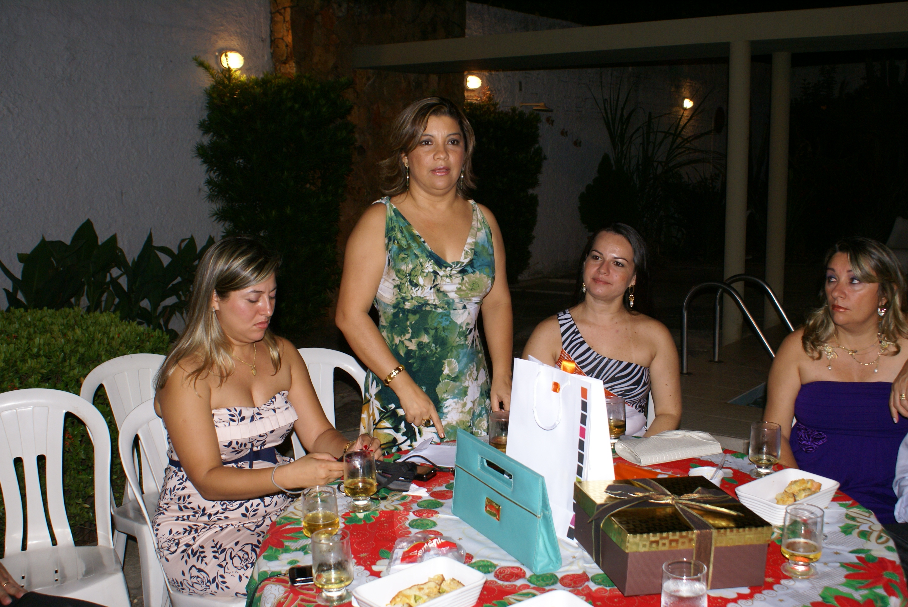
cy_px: 304
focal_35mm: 39
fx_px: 984
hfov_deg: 49.5
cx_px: 454
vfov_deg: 34.3
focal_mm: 26
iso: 400
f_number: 5.6
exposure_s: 1/60
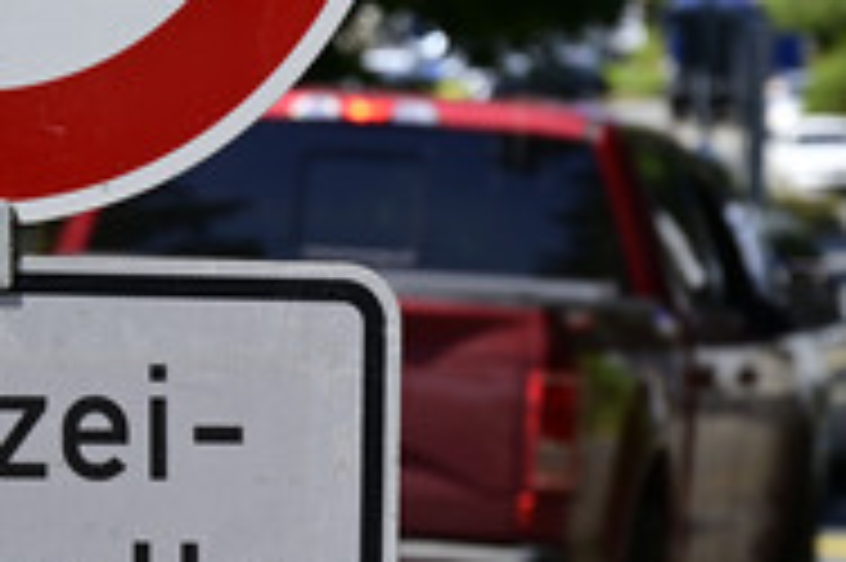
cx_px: 187
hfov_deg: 8.6
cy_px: 405
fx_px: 5635
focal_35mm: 240
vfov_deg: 5.7
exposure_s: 1/250
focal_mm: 100
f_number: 6.3
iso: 100
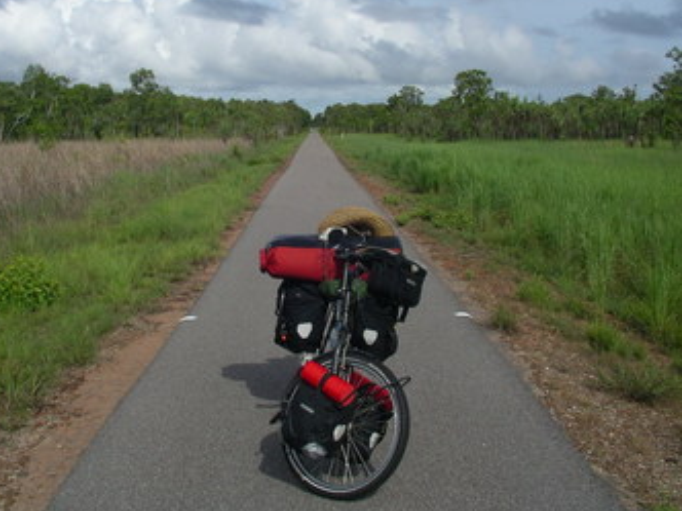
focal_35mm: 50
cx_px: 302
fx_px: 985
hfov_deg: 38.1
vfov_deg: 29.0
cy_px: 199
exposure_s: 1/250
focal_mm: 5.7
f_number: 6.9
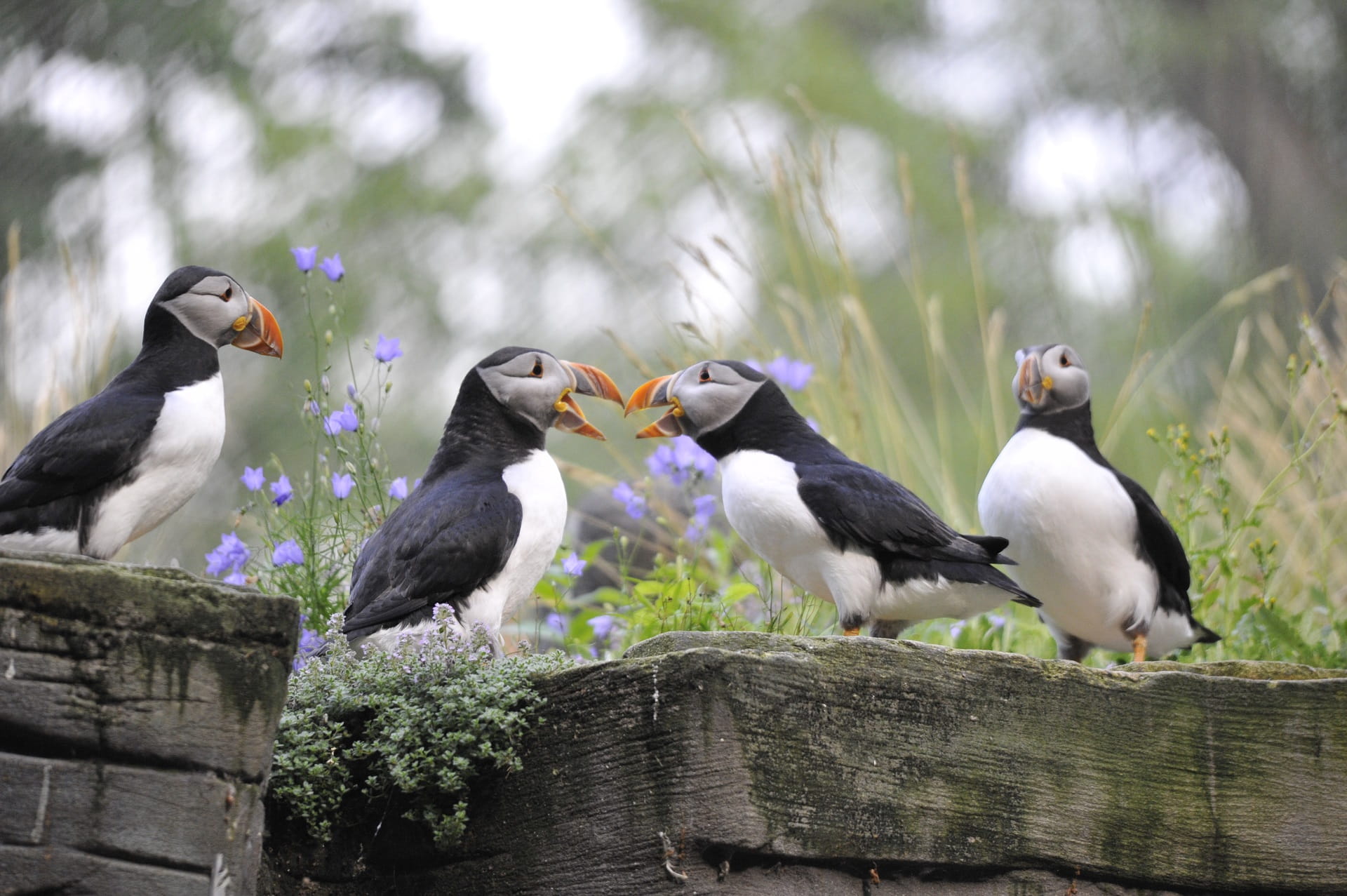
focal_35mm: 270
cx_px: 674
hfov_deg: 7.6
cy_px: 448
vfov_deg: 5.1
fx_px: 10094
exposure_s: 1/1000
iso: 3200
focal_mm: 270
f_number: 5.6
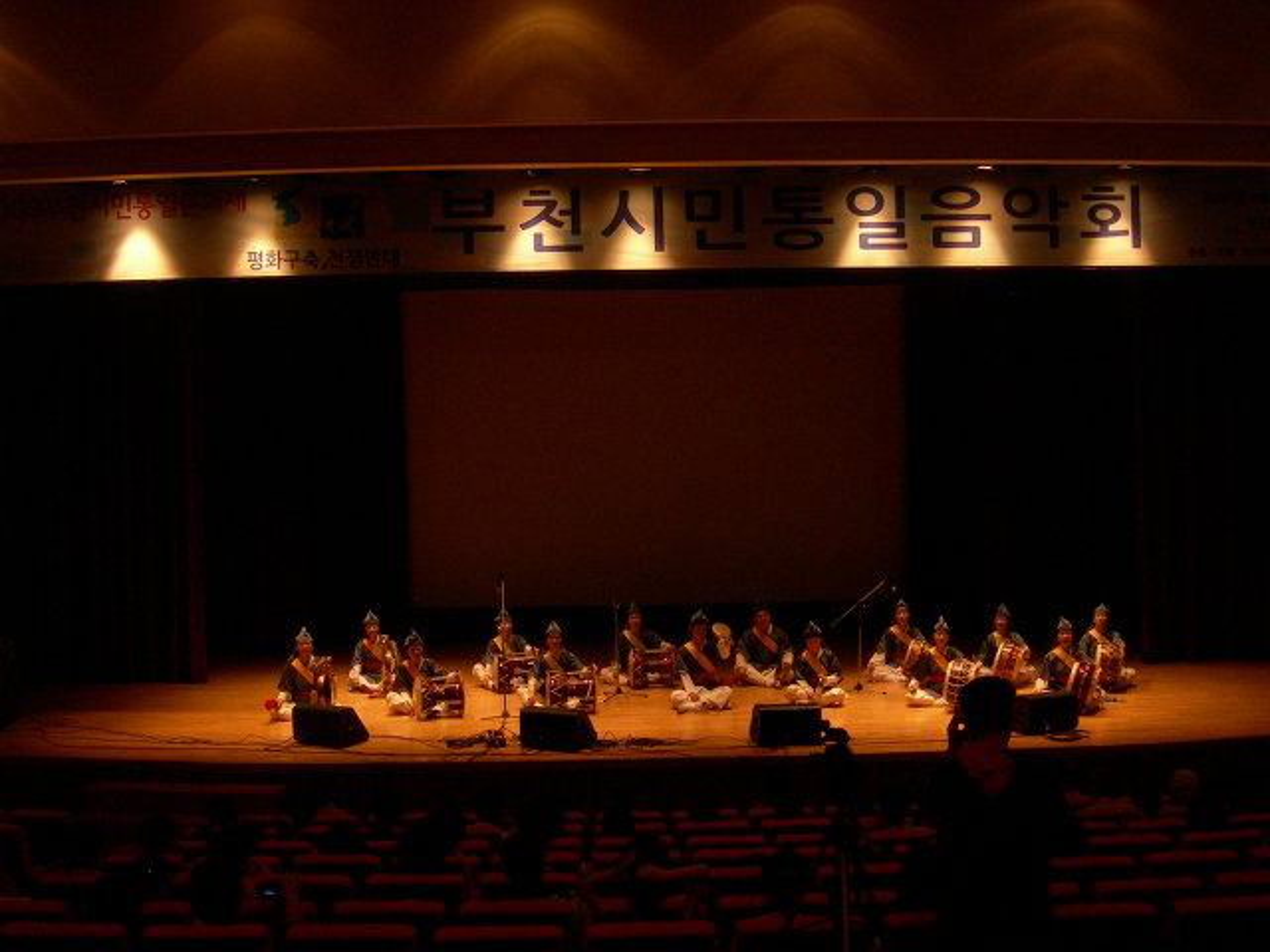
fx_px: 1504
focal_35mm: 41
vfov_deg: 35.1
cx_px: 635
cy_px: 476
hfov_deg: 45.8
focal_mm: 8.5
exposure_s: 1/60
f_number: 2.9
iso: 200
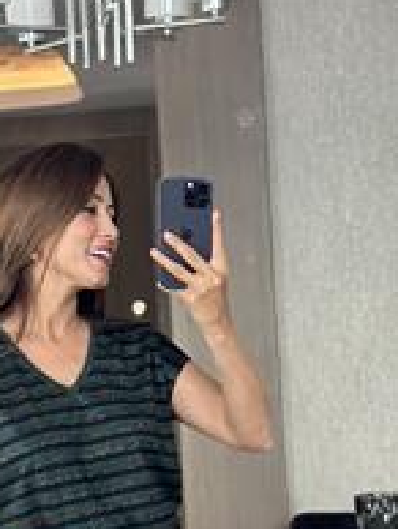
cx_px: 57
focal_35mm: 125
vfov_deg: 15.1
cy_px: 676
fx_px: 1912
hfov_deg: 11.8
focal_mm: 6.86
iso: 160
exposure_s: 1/60
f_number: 1.78
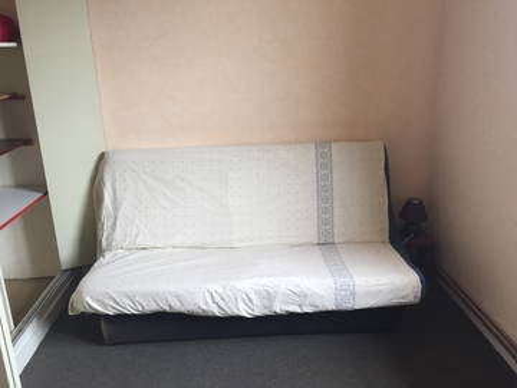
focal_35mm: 29
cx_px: 258
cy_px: 194
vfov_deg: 48.2
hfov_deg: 61.7
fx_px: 433
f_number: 2.2
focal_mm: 4.15
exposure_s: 1/30
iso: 40
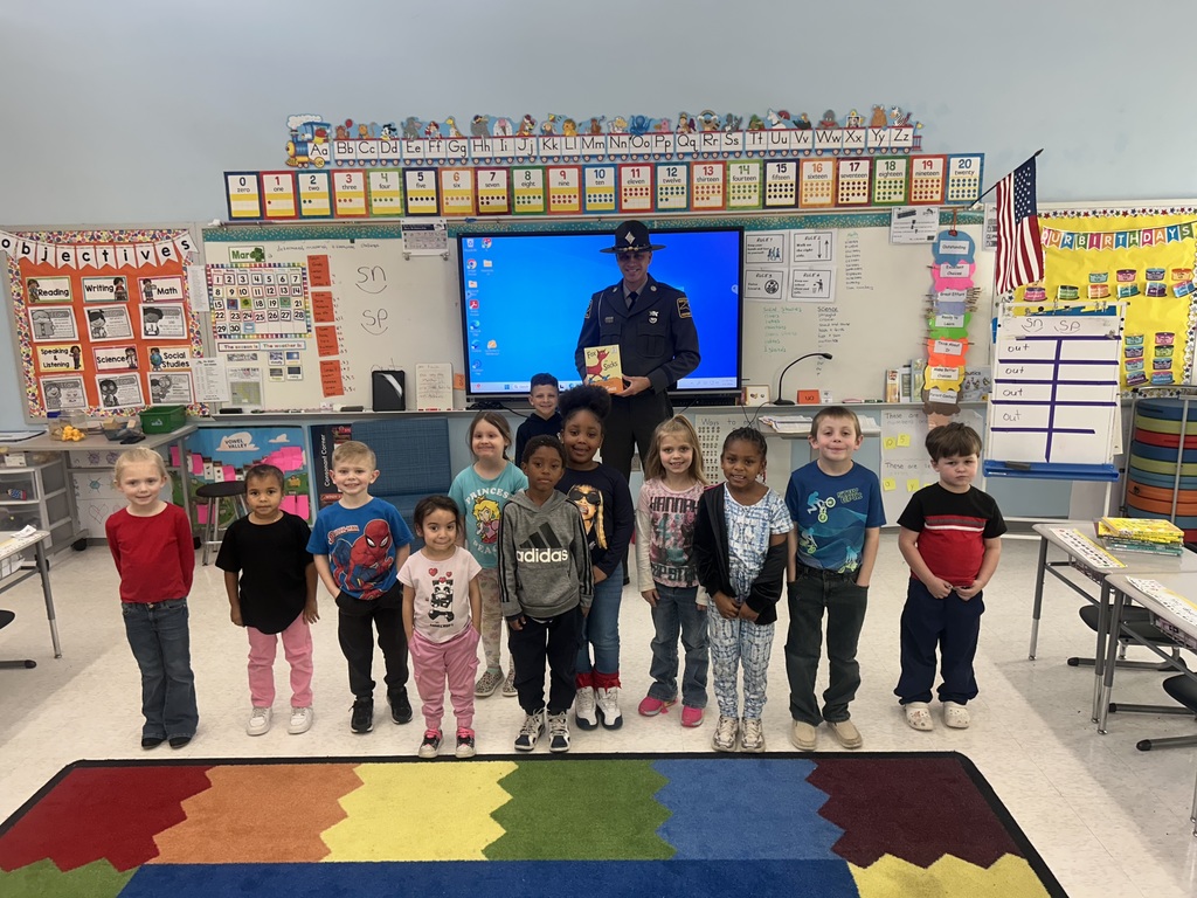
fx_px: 899
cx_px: 598
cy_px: 449
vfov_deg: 53.1
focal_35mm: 26
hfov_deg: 67.3
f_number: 1.5
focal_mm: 5.7
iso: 100
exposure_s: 1/120
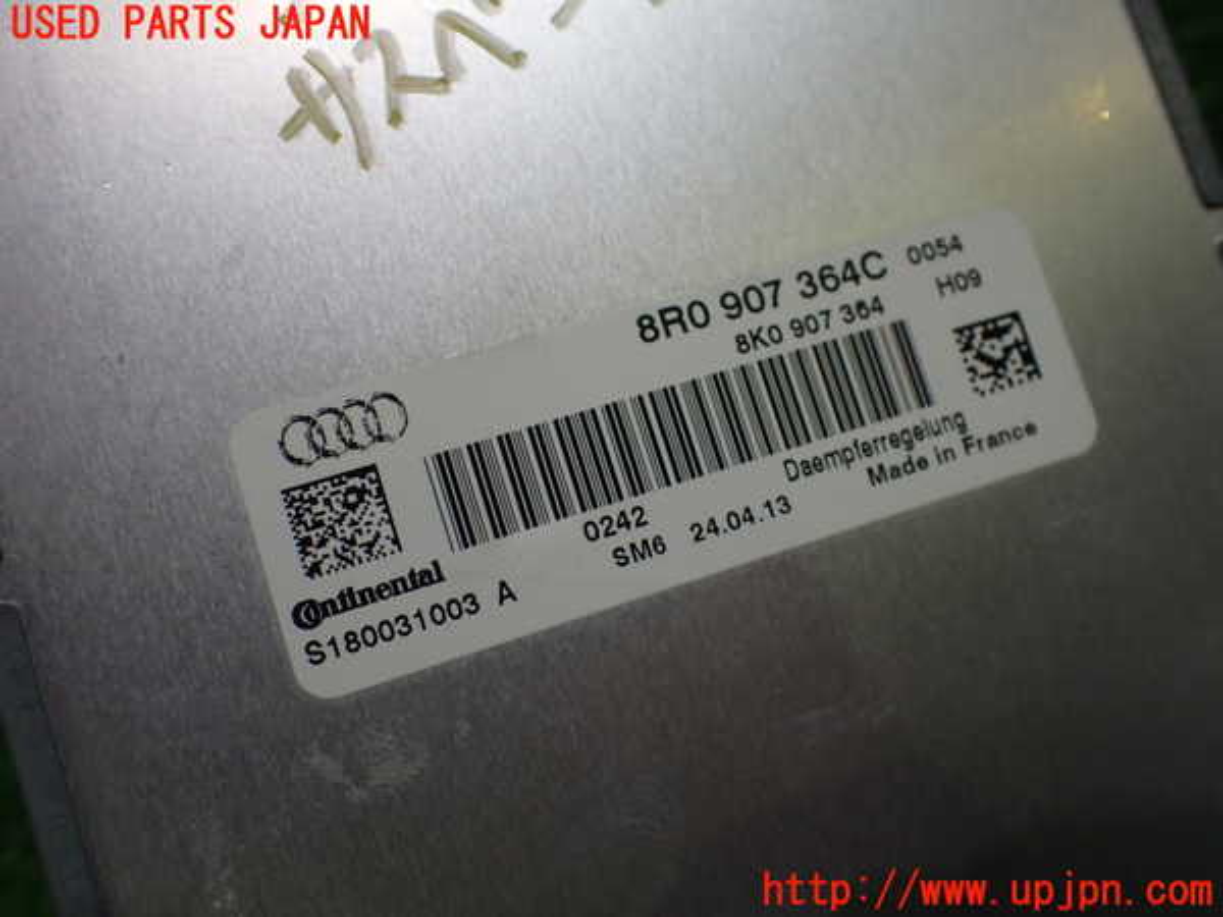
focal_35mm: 30
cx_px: 612
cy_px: 458
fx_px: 1060
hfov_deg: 60.0
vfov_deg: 46.8
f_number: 2.3
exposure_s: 1/125
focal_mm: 5.4
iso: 160
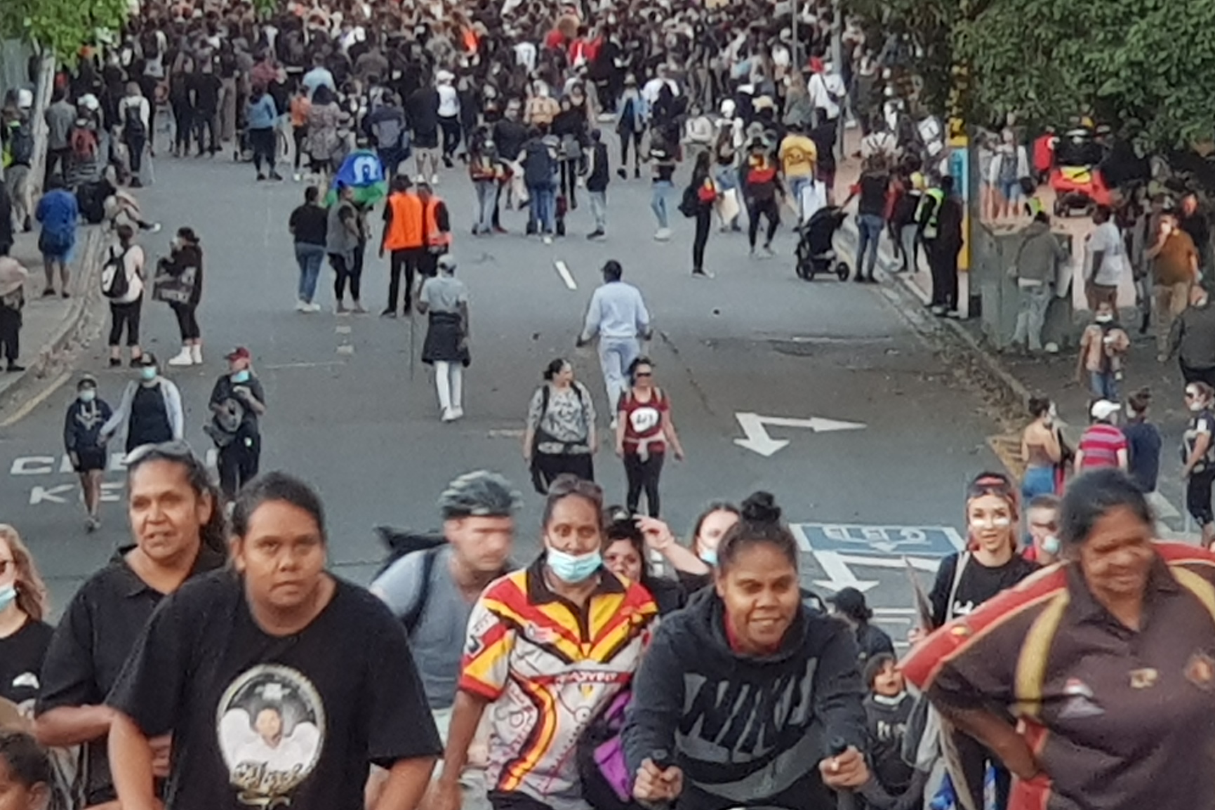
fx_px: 4252
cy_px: 465
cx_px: 505
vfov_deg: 10.9
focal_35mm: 126
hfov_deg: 16.3
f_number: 2.4
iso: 40
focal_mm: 6
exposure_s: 1/33
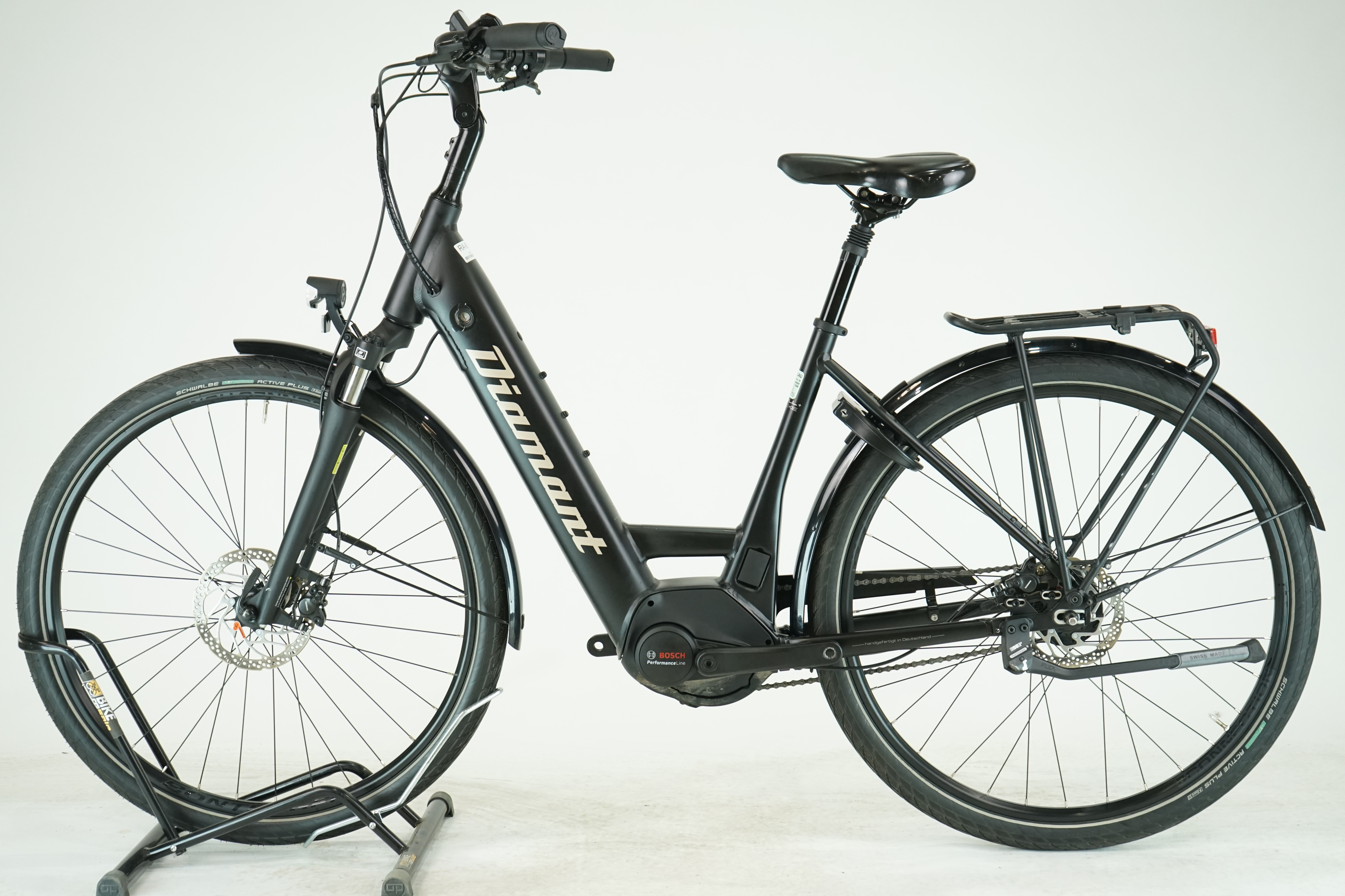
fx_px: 1980
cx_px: 672
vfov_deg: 25.5
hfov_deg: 37.5
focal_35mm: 53
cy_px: 448
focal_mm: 53
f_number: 5.6
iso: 1600
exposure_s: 1/200
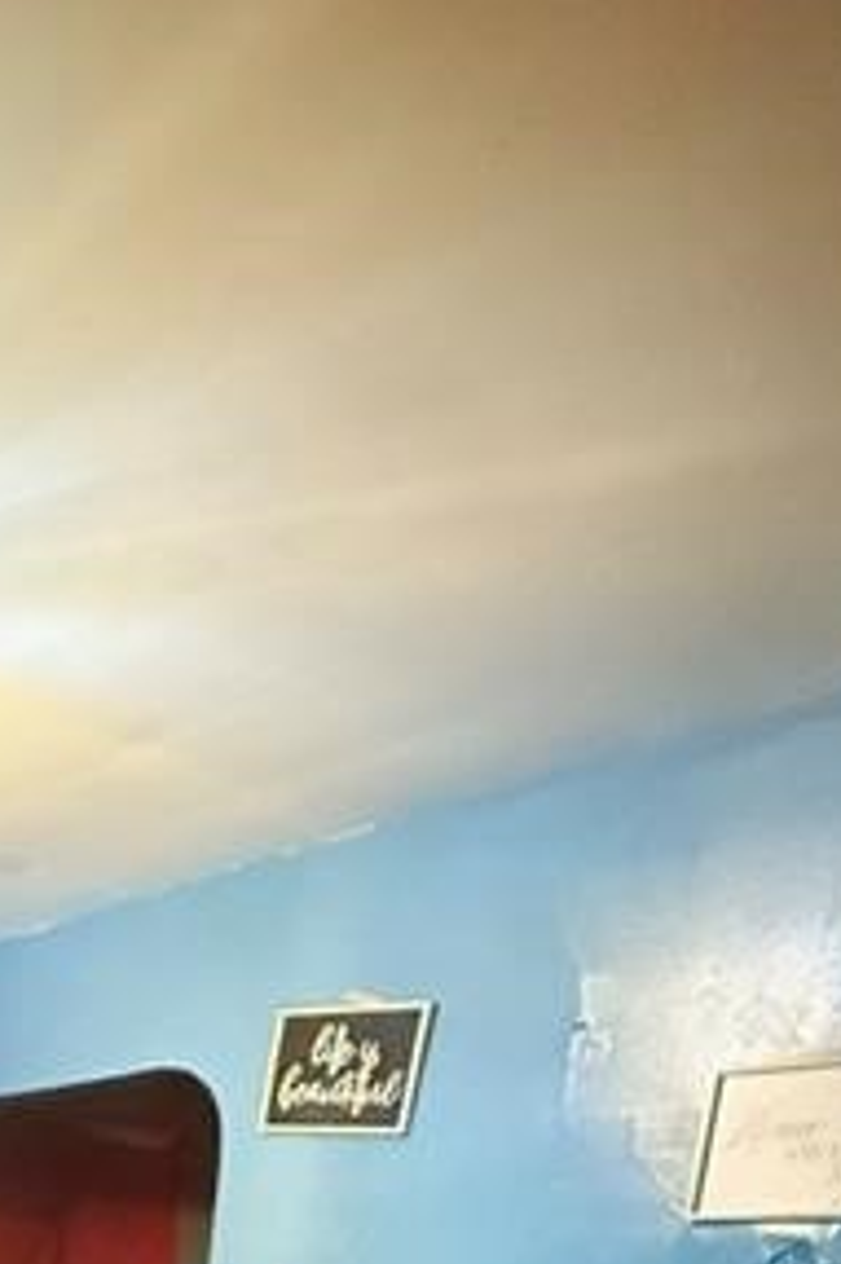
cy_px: 1546
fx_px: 1368
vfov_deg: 36.8
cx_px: -365
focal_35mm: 39
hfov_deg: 26.5
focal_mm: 2.22
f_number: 2.2
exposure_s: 1/30
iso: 1600
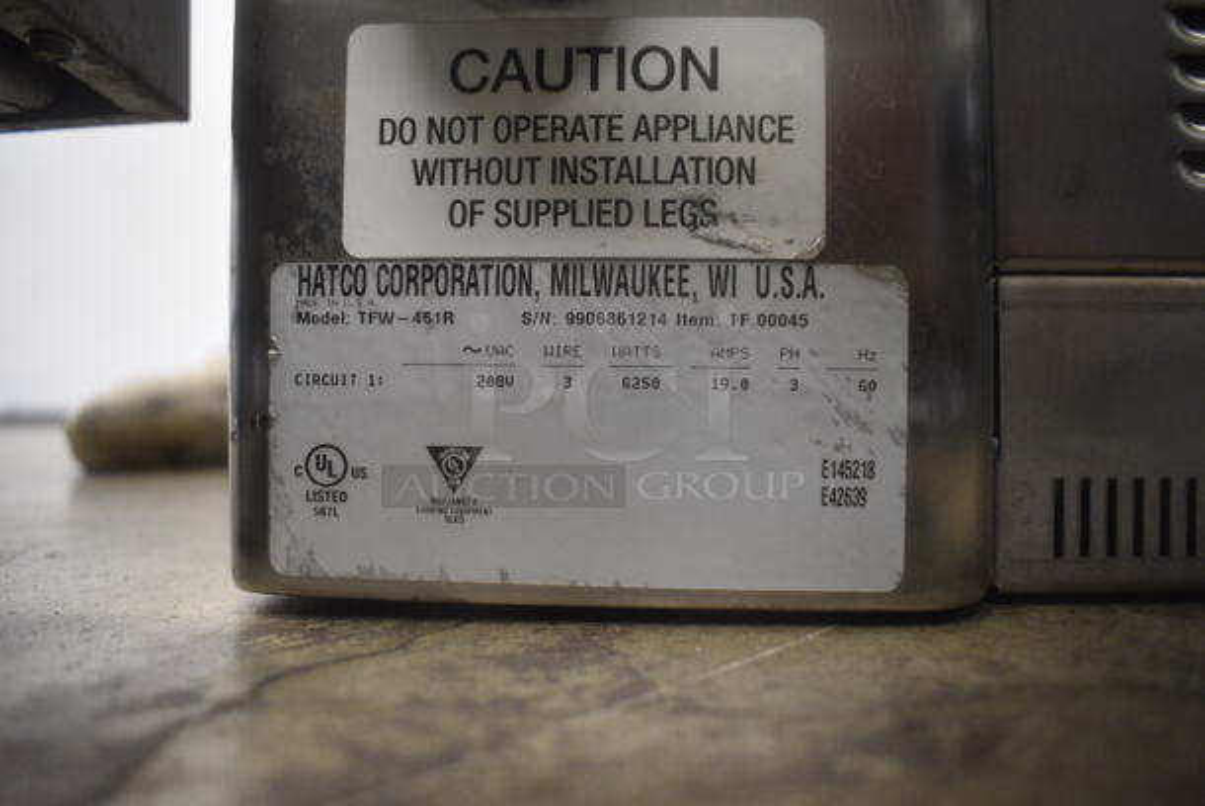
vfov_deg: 48.0
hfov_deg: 67.3
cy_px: 403
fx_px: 905
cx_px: 602
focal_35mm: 27
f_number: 4
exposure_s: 1/60
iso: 2000
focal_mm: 18
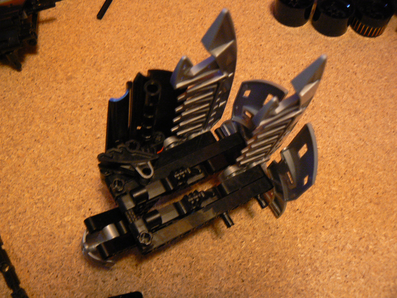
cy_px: 149
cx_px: 198
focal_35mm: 36
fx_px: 413
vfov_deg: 39.7
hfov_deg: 51.4
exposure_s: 1/13
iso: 200
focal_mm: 6
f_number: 2.8
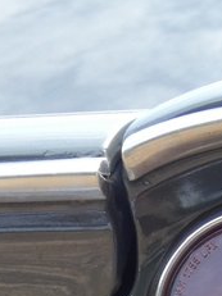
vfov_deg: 5.8
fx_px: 2884
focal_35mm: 337
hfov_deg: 4.4
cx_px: 241
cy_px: 447
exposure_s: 1/100
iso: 80
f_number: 4.4
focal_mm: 13.7
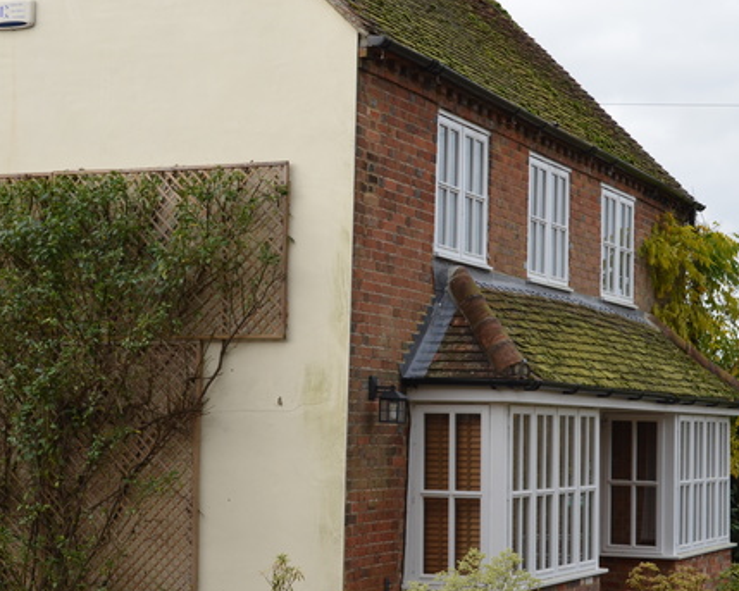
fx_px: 1924
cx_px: 293
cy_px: 314
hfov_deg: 21.7
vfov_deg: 17.5
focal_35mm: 88
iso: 200
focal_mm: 42
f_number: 7.1
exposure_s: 1/200
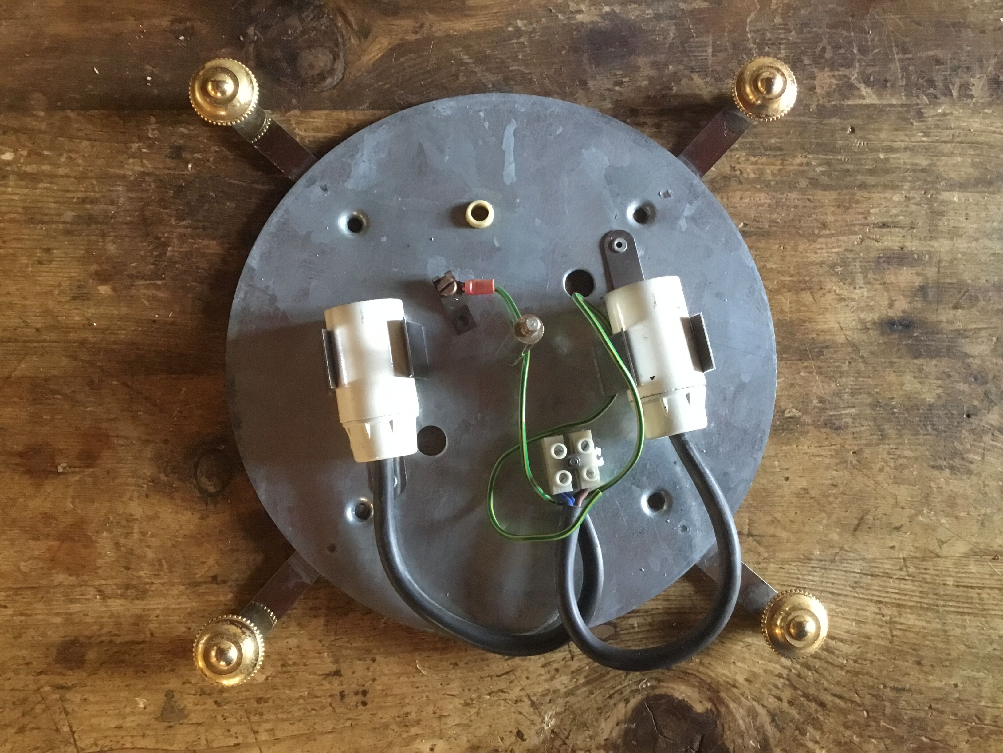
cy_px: 376
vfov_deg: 45.4
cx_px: 502
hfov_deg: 58.4
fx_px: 898
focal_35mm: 31
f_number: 2.4
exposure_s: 1/17
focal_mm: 3.3
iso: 250
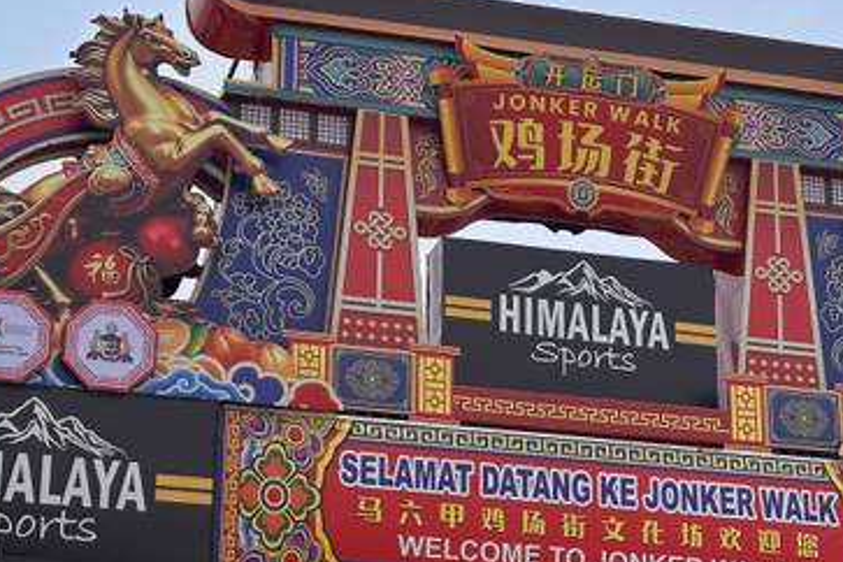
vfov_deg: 13.8
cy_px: 339
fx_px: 2318
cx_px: 471
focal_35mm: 99
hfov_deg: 20.6
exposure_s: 1/5882
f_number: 1.78
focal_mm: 6.86
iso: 64
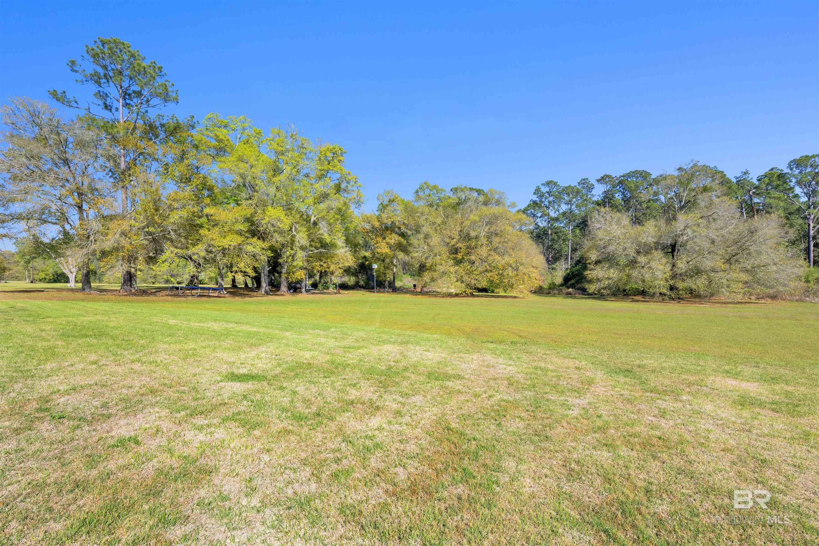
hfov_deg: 93.3
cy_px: 273
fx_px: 387
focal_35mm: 17
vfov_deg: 70.4
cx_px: 410
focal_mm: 17
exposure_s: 1/400
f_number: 11
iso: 400
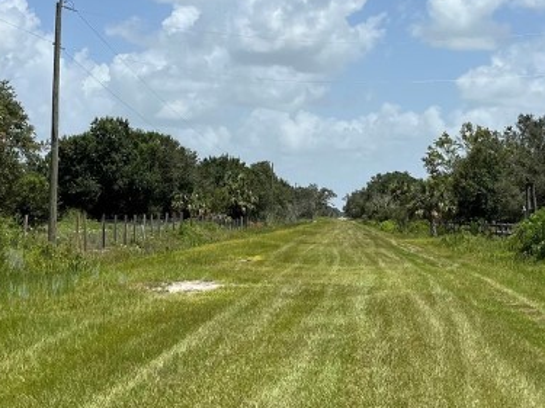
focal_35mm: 71
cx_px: 285
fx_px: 1117
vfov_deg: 20.5
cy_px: 77
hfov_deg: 27.4
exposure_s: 1/5556
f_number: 1.6
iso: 50
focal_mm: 5.1
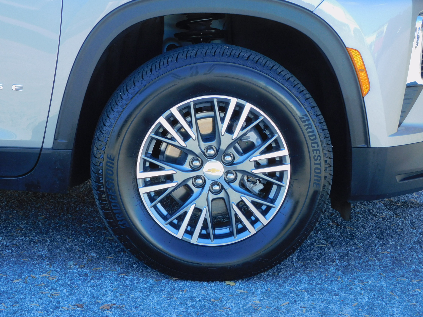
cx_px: 212
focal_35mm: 125
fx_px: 1527
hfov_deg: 15.8
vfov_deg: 11.9
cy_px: 158
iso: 125
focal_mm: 22.4
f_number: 5
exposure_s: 1/80
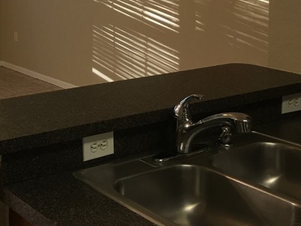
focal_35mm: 65
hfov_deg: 27.8
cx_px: -11
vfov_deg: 21.6
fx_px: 565
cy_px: -11
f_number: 2.2
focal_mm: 4.15
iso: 40
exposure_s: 1/15
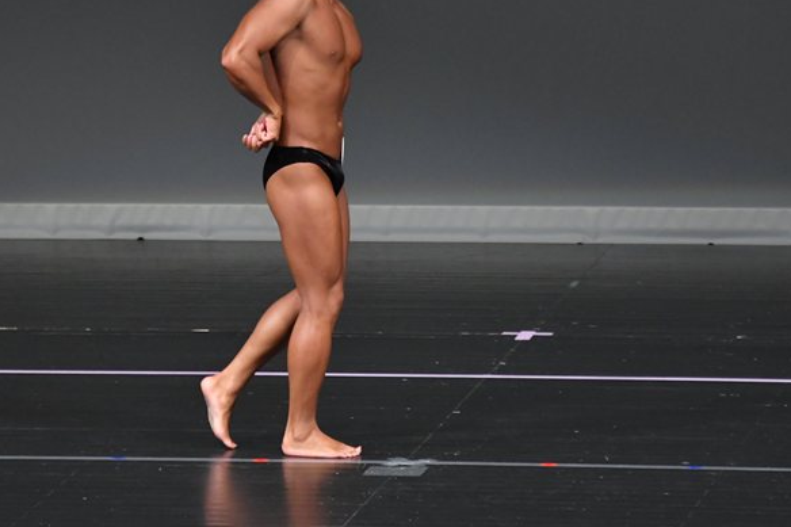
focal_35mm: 418
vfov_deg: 3.3
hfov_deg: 4.9
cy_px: 184
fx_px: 9181
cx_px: 282
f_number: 5.6
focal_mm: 210
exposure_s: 1/400
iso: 4000
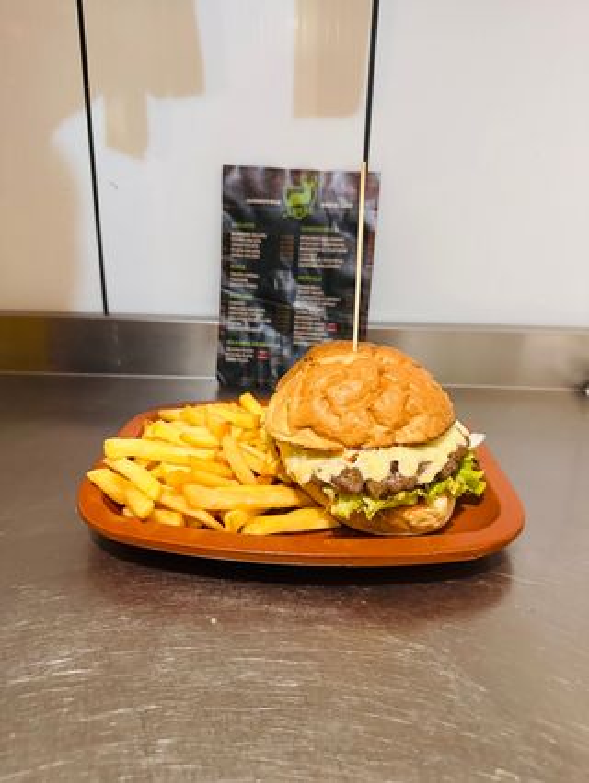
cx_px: 294
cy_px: 392
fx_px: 544
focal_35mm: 24
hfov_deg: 56.9
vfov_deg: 71.6
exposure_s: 1/33
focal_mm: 6.86
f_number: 1.78
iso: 640
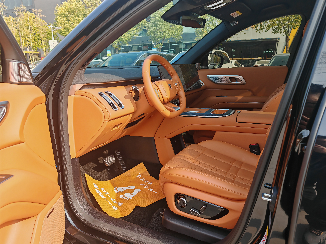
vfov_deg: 51.4
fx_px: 254
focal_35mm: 27
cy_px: 122
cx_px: 163
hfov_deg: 65.3
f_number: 1.6
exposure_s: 1/700
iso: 50
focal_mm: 7.62
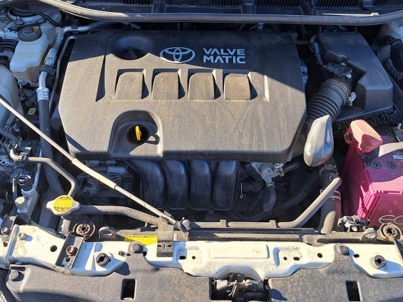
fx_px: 396
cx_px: 209
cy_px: 100
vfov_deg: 41.3
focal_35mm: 34
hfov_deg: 53.9
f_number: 1.8
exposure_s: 1/171
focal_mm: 5.23
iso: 50
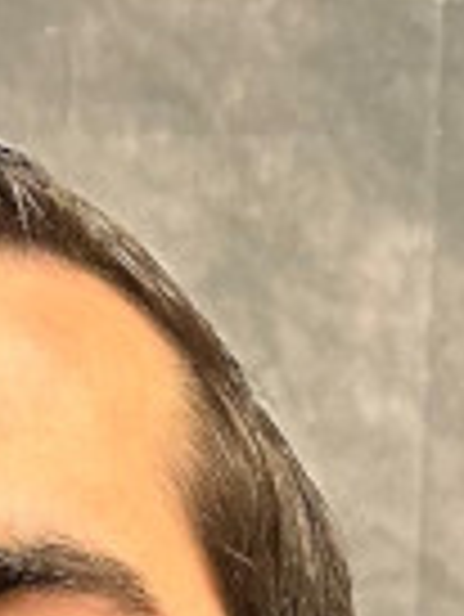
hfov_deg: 15.5
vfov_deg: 17.7
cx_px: -27
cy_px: 1043
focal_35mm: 93
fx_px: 1660
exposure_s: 1/60
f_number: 1.78
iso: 250
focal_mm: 6.86
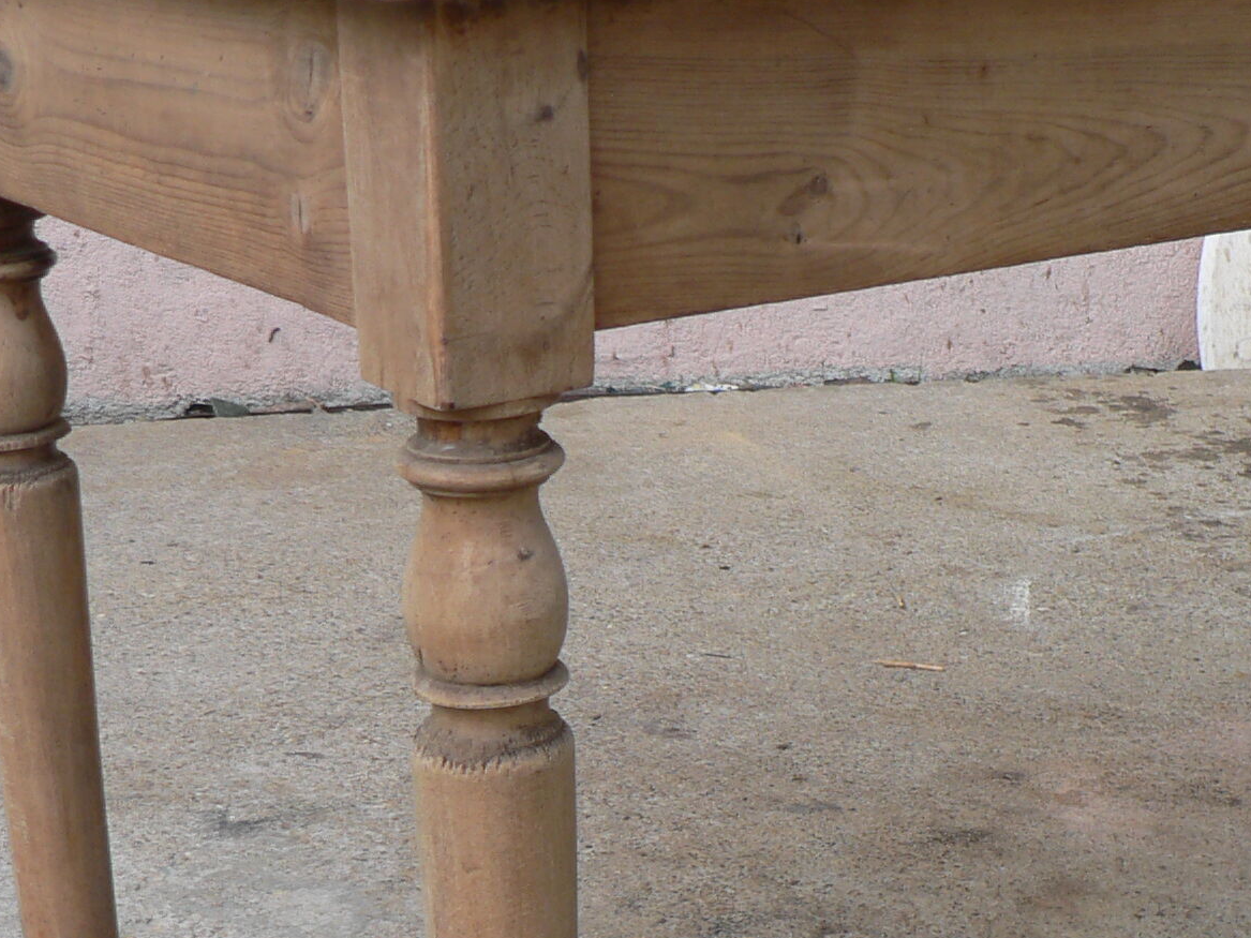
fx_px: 2855
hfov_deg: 24.5
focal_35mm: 79
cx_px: 896
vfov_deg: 18.5
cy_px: 740
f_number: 2.8
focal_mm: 6
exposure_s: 1/100
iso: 80
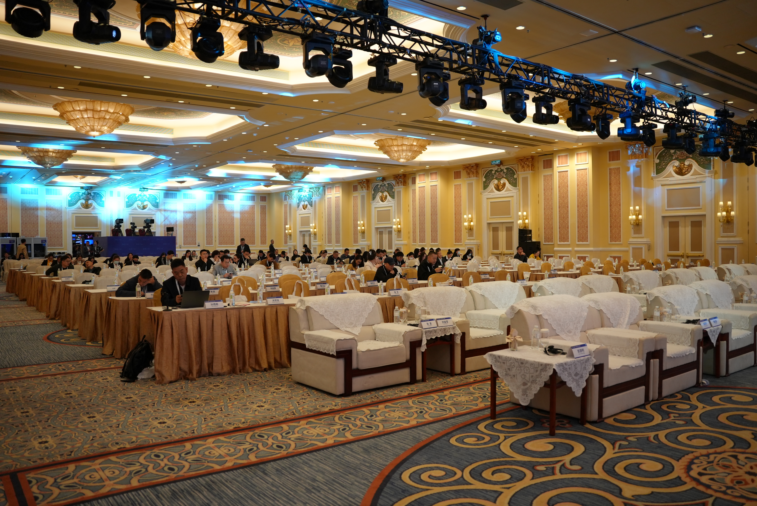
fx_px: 589
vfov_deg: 46.5
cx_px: 378
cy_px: 253
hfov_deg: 65.4
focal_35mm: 28
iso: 800
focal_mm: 28
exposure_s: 1/200
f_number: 2.8
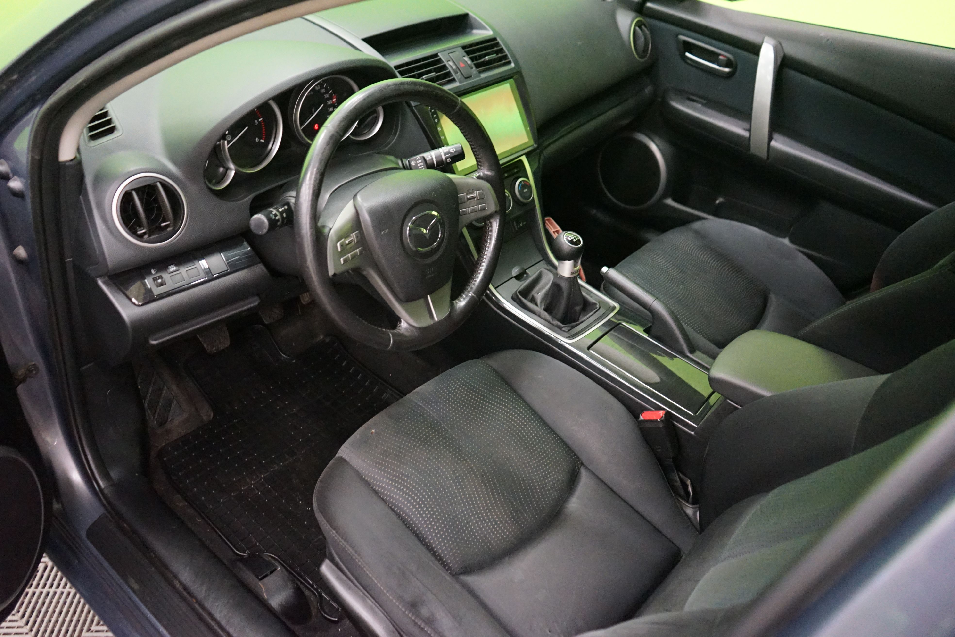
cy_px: 318
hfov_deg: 65.5
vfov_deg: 46.4
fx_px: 743
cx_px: 478
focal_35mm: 28
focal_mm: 28
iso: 6400
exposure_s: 1/25
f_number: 3.5
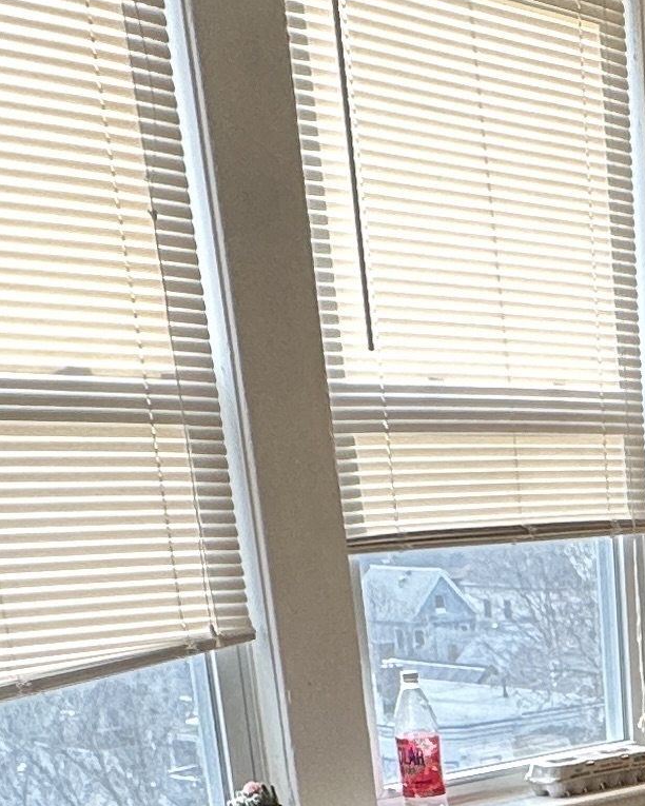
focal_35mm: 72
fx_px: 1718
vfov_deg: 22.6
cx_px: 893
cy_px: 1136
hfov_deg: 19.3
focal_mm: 2.22
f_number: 2.2
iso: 125
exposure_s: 1/120
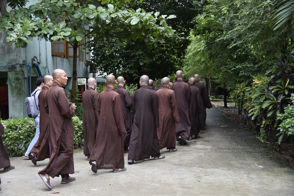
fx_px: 359
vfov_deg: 30.5
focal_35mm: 44
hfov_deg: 44.5
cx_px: 147
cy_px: 98
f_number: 4
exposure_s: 1/250
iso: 500
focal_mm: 44
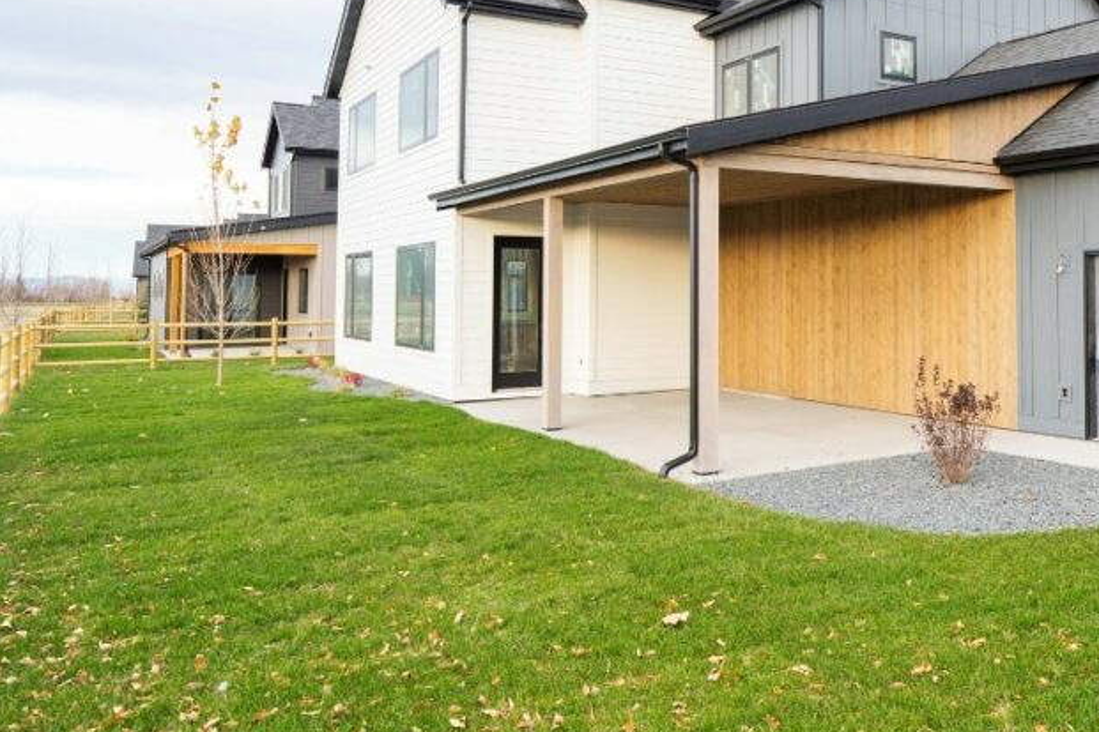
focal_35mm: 33
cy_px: 238
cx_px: 846
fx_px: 1007
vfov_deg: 39.4
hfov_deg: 54.1
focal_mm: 20
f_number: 3.2
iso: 640
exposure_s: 1/1000
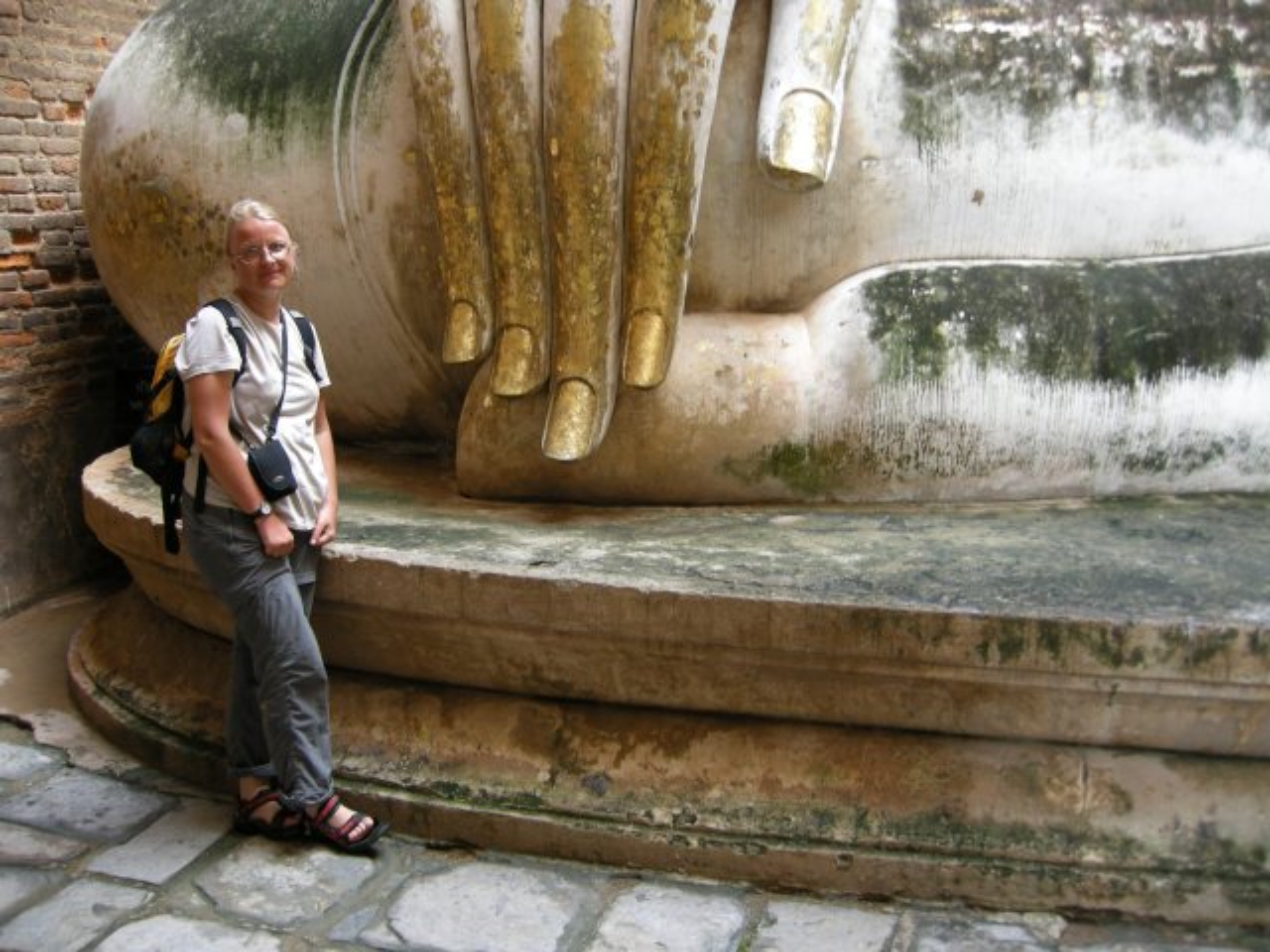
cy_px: 476
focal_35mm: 36
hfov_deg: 51.4
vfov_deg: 39.7
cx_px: 635
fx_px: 1321
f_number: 2.7
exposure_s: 1/11.4
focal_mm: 7.5
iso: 64
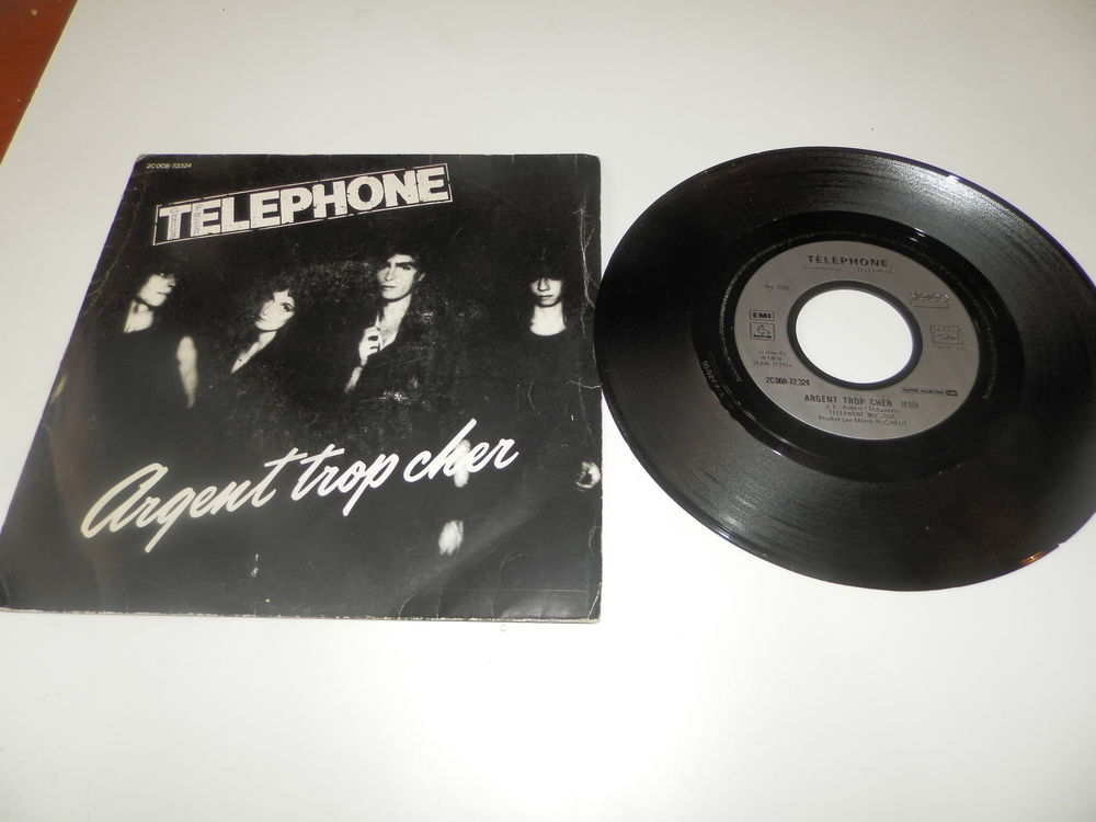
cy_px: 411
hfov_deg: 69.4
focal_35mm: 25
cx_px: 548
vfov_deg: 54.9
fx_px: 792
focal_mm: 4.5
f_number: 3.1
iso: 100
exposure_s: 1/30
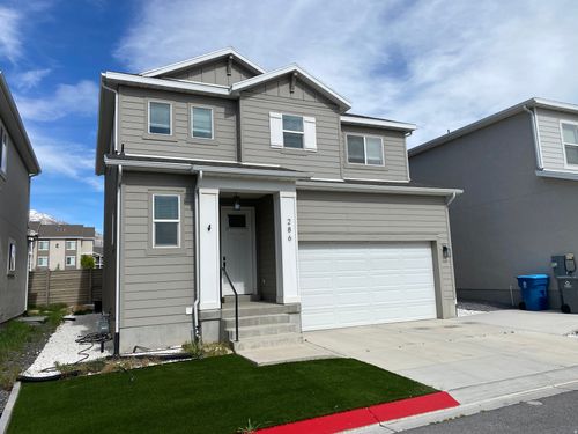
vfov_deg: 53.1
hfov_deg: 67.3
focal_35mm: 26
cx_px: 289
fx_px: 434
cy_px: 217
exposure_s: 1/4274
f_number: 1.8
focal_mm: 4.25
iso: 32
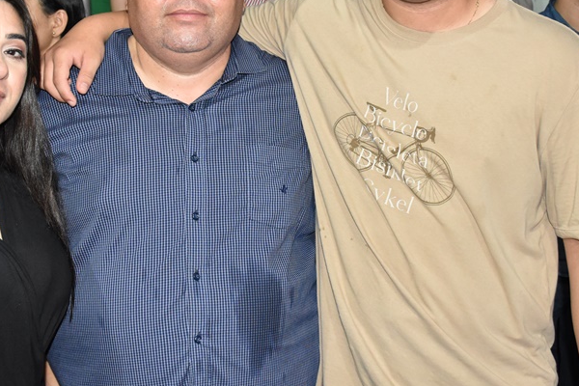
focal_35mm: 55
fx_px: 885
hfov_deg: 36.1
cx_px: 227
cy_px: 85
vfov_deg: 24.3
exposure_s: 1/100
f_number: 4.5
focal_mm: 22
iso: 2500
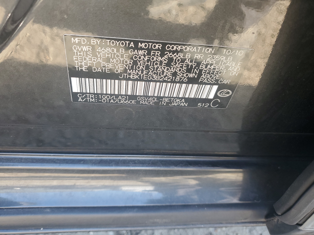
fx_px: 236
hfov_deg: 67.3
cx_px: 157
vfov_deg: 53.1
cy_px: 118
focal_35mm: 26
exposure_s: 1/120
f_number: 1.5
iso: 62
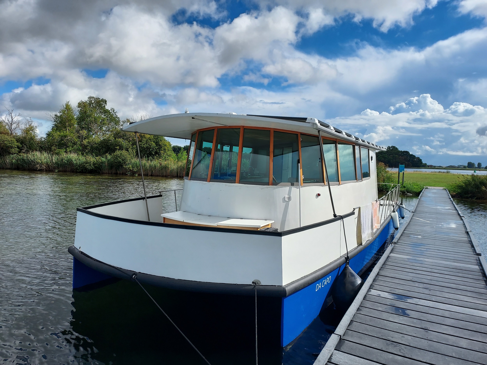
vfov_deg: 56.8
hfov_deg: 71.6
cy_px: 182
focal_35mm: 24
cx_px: 244
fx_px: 338
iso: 40
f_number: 1.8
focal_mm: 4.6
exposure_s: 1/1765
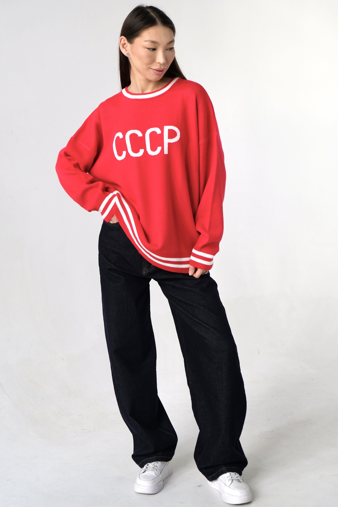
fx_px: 859
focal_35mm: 61
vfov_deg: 32.9
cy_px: 254
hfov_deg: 22.3
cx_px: 169
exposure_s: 1/60
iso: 400
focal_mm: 40.7
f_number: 4
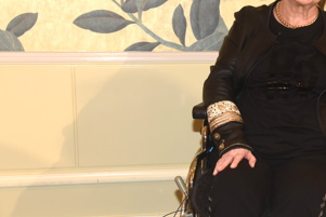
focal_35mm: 87
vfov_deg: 15.7
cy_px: 140
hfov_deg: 22.8
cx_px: 296
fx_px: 788
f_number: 5.6
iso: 640
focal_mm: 38
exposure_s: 1/80
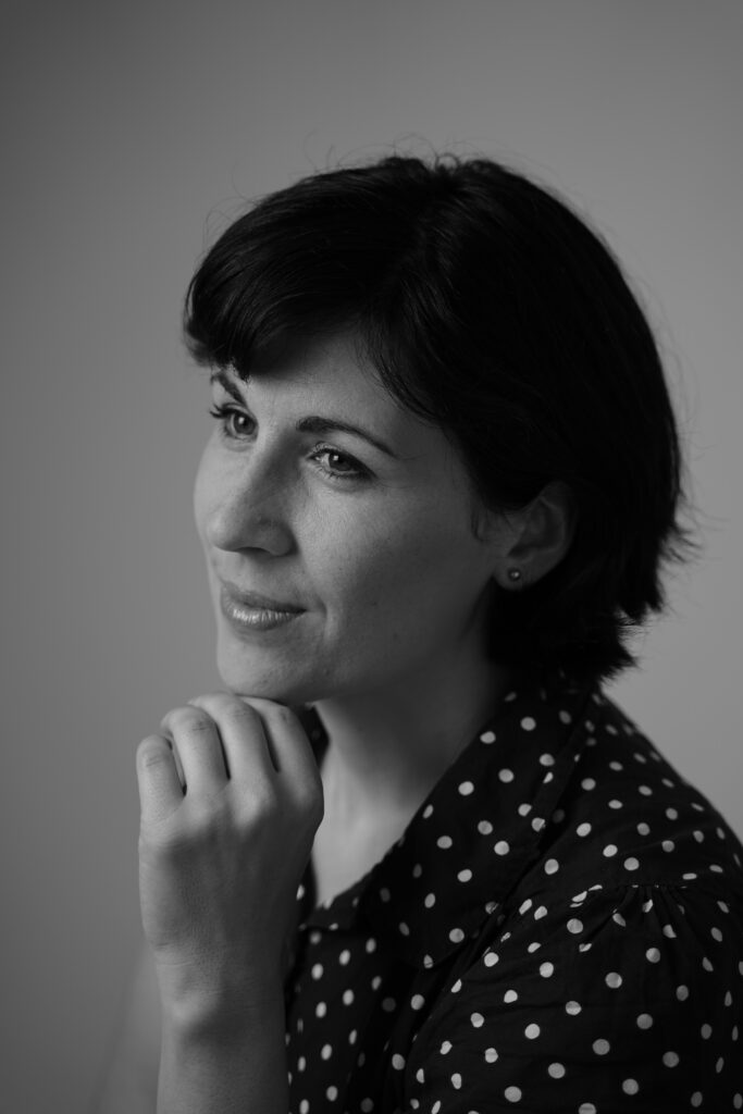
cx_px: 372
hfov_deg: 18.2
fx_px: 2321
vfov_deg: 27.0
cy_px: 557
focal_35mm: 75
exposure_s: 1/125
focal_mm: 75
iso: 125
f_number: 2.8
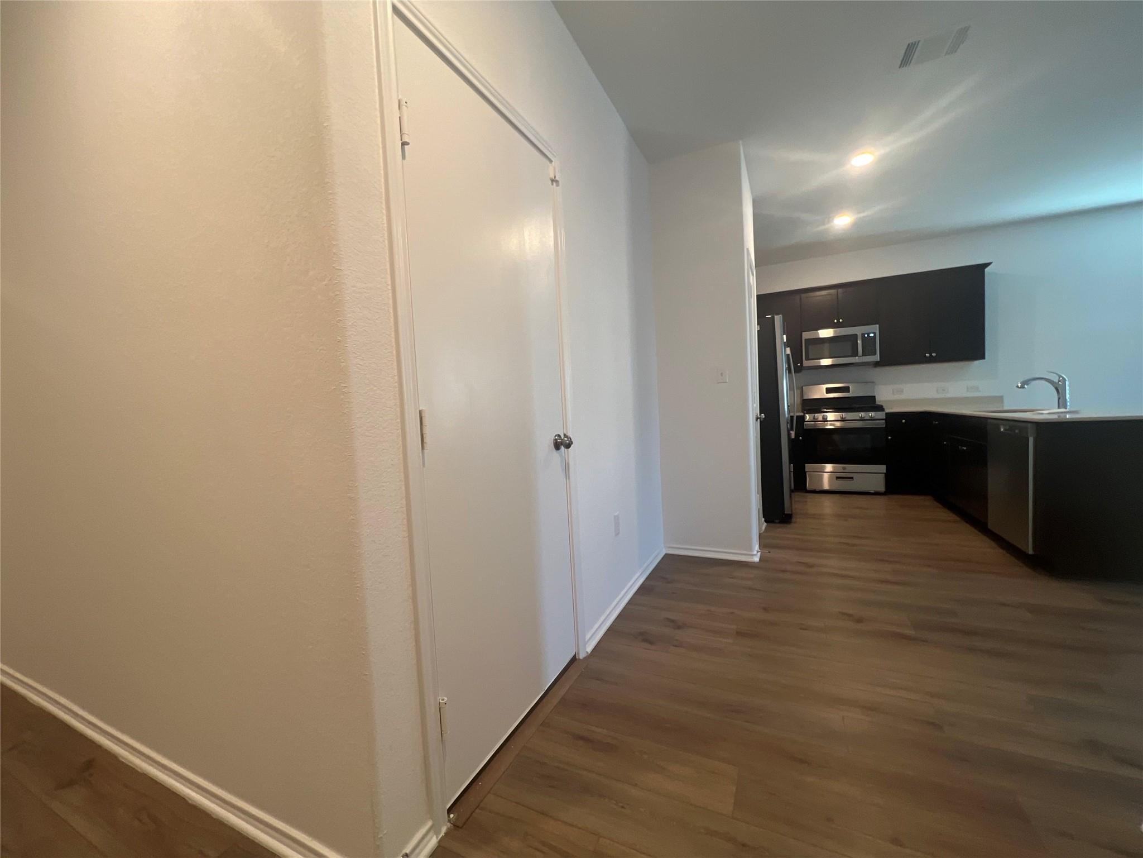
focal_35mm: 13
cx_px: 572
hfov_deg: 106.2
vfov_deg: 89.9
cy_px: 429
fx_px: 429
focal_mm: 1.57
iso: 80
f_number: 1.8
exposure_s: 1/30
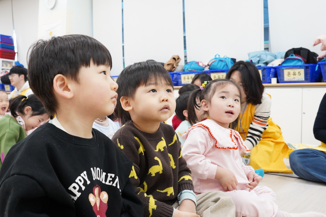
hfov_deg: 51.8
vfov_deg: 35.9
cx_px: 146
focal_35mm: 37
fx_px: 335
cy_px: 98
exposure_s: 1/40
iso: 2500
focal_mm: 30
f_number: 7.1
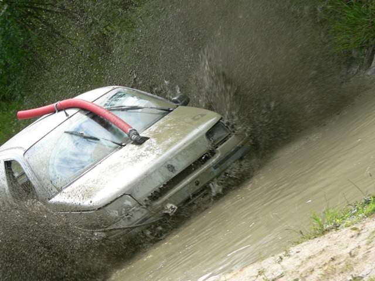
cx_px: 188
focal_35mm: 175
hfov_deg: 11.3
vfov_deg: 8.5
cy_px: 140
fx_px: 1896
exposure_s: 1/160
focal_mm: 29.1
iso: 80
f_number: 4
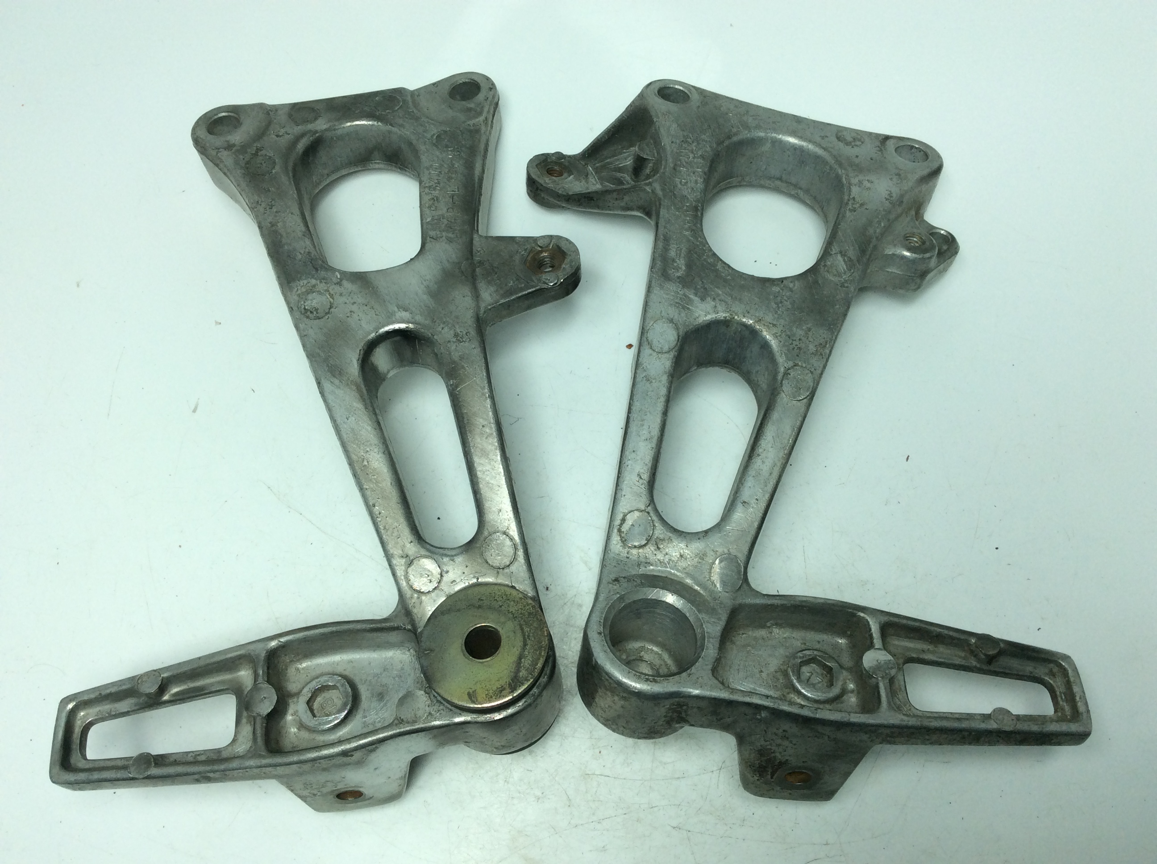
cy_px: 432
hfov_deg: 56.9
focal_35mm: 32
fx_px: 1068
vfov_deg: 44.1
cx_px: 578
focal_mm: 3.3
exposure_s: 1/403
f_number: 2.4
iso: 32
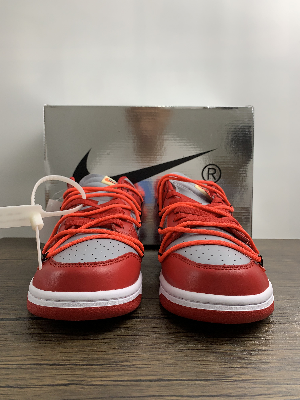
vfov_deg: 67.3
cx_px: 150
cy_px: 200
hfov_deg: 53.1
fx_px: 300
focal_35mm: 26
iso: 50
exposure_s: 1/121
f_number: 1.8
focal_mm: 4.25
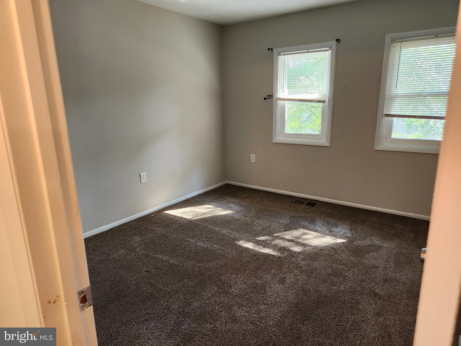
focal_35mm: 23
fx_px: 306
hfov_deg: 73.9
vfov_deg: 58.9
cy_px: 173
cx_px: 230
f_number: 1.8
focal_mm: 5.4
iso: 320
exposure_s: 1/120
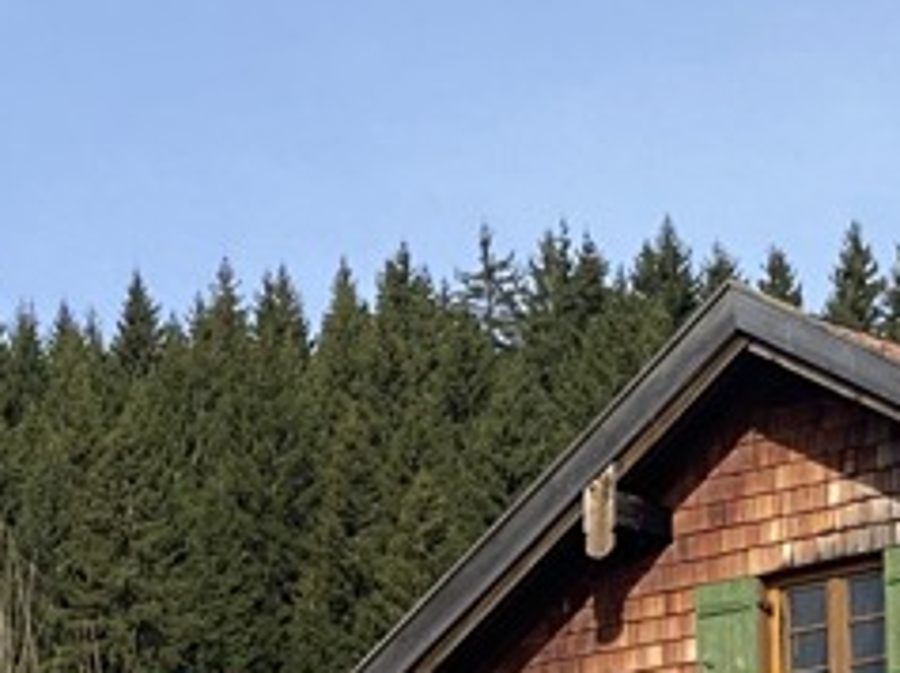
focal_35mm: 224
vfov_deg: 6.6
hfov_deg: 8.6
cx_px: 1520
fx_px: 5818
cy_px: 779
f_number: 2
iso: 20
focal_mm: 6
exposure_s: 1/1199
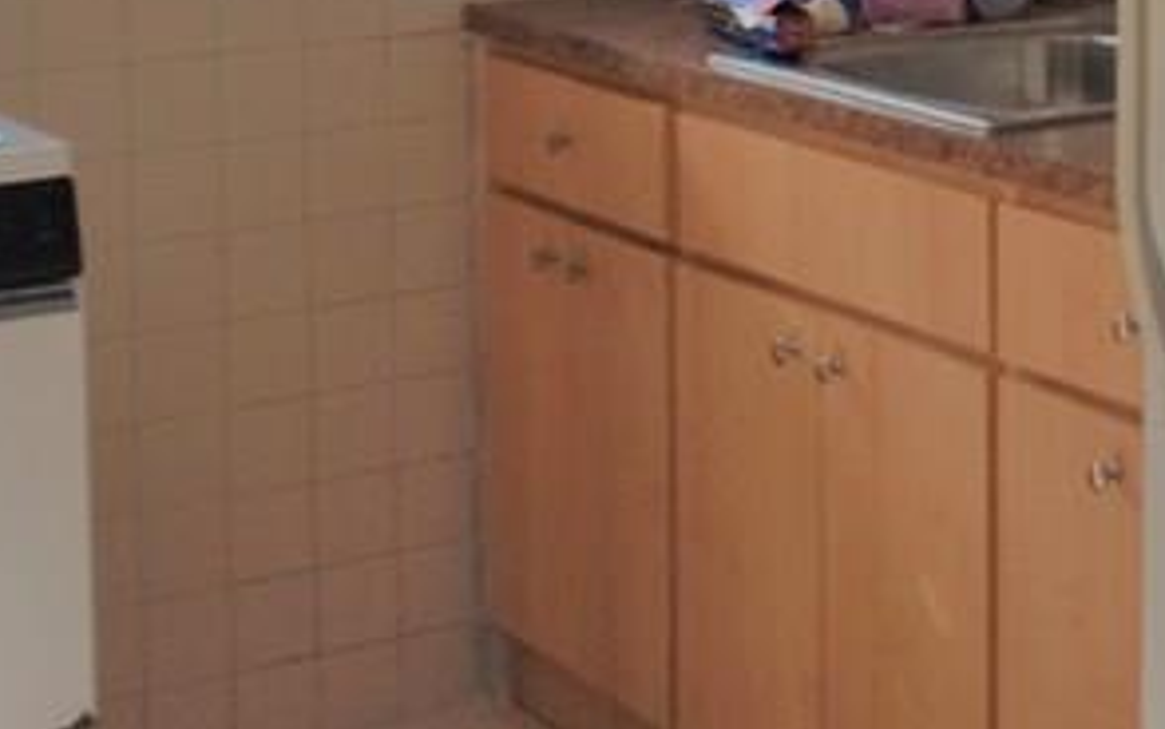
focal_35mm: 122
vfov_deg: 10.6
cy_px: -155
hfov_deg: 16.7
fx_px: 3875
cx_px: 1157
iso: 50
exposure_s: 1/120
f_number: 2.4
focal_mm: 4.12
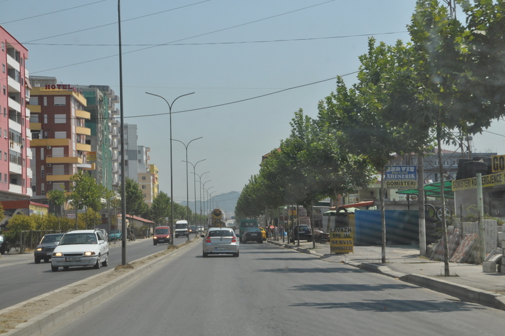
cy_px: 168
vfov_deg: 18.9
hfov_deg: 28.1
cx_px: 252
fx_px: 1009
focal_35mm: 72
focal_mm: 48
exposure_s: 1/200
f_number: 13
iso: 200
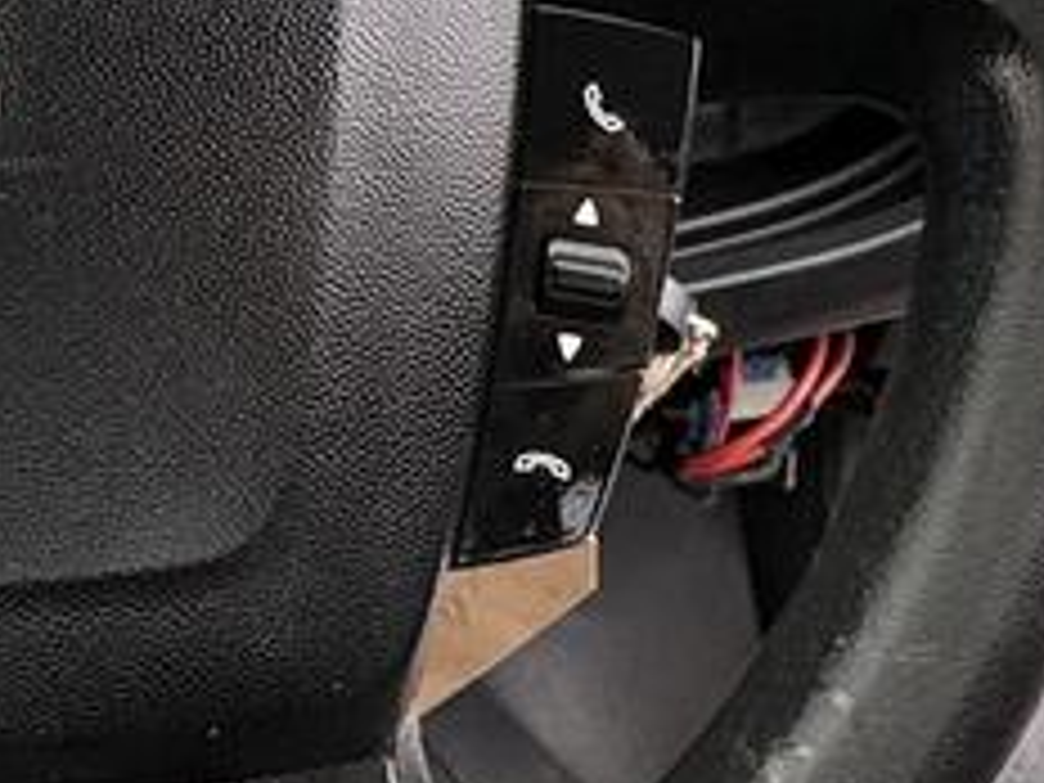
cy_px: 50
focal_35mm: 54
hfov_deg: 32.9
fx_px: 1629
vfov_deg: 26.0
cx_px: 27
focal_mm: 2.22
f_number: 2.2
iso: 250
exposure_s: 1/60
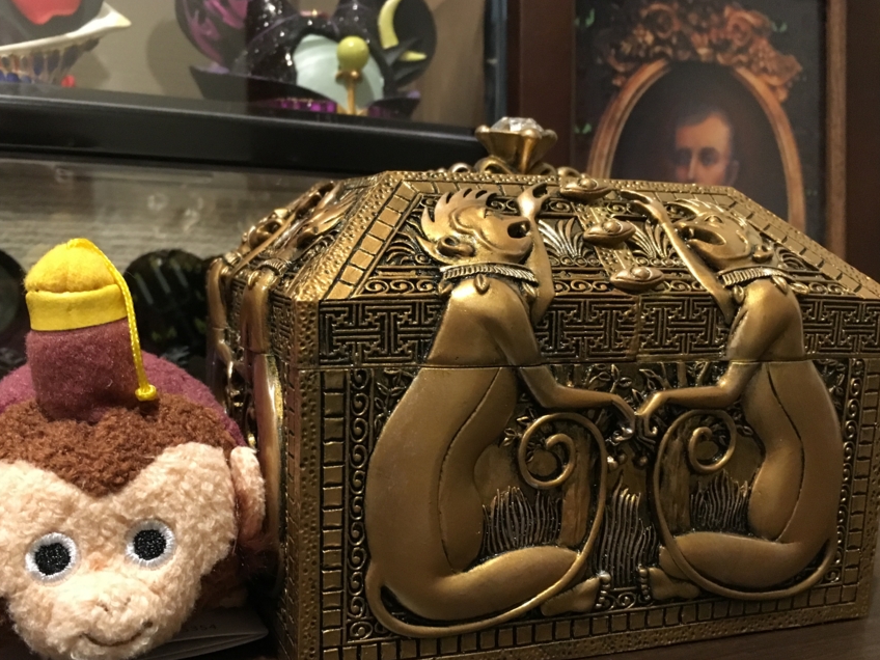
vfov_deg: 40.6
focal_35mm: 35
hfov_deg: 52.5
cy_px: 369
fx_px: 890
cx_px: 389
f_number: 2.2
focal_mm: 4.15
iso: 250
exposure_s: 1/15
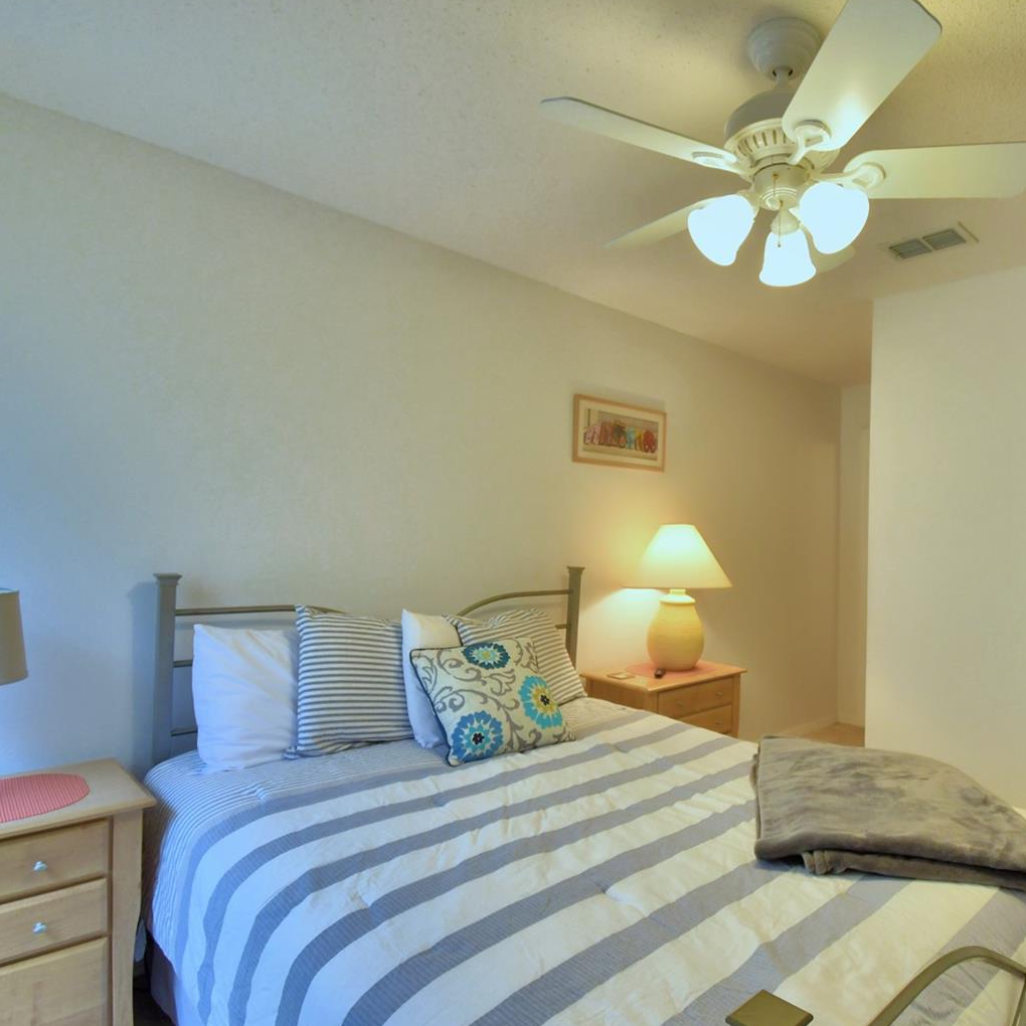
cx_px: 675
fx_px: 671
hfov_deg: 72.8
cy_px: 528
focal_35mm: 20
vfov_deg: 74.8
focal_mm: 10
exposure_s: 1/80
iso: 400
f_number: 4.5
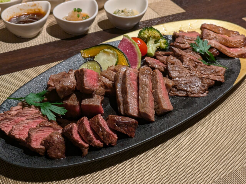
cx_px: 123
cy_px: 92
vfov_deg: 28.6
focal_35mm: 51
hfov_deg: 37.5
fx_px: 363
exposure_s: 1/33.3
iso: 68
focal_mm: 5.43
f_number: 1.89
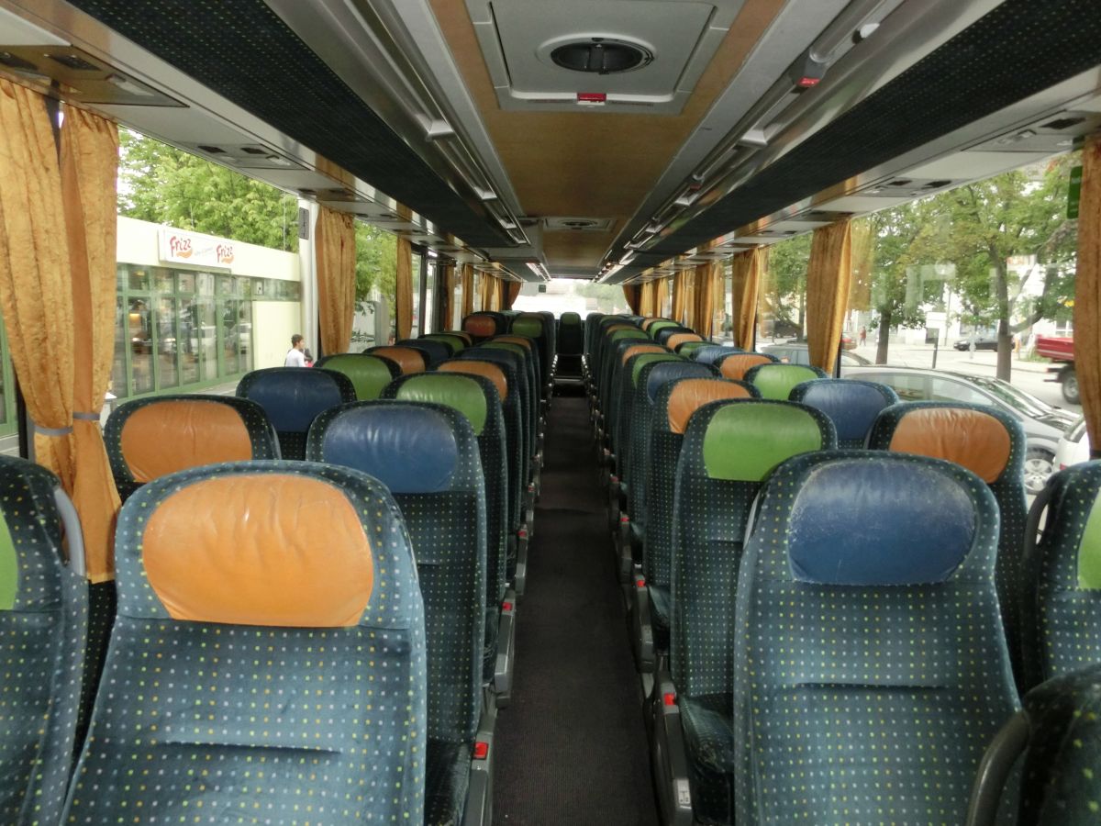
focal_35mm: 24
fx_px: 763
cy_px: 413
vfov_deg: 56.8
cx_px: 550
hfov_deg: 71.6
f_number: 3
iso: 400
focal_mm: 4.24
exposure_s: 1/60
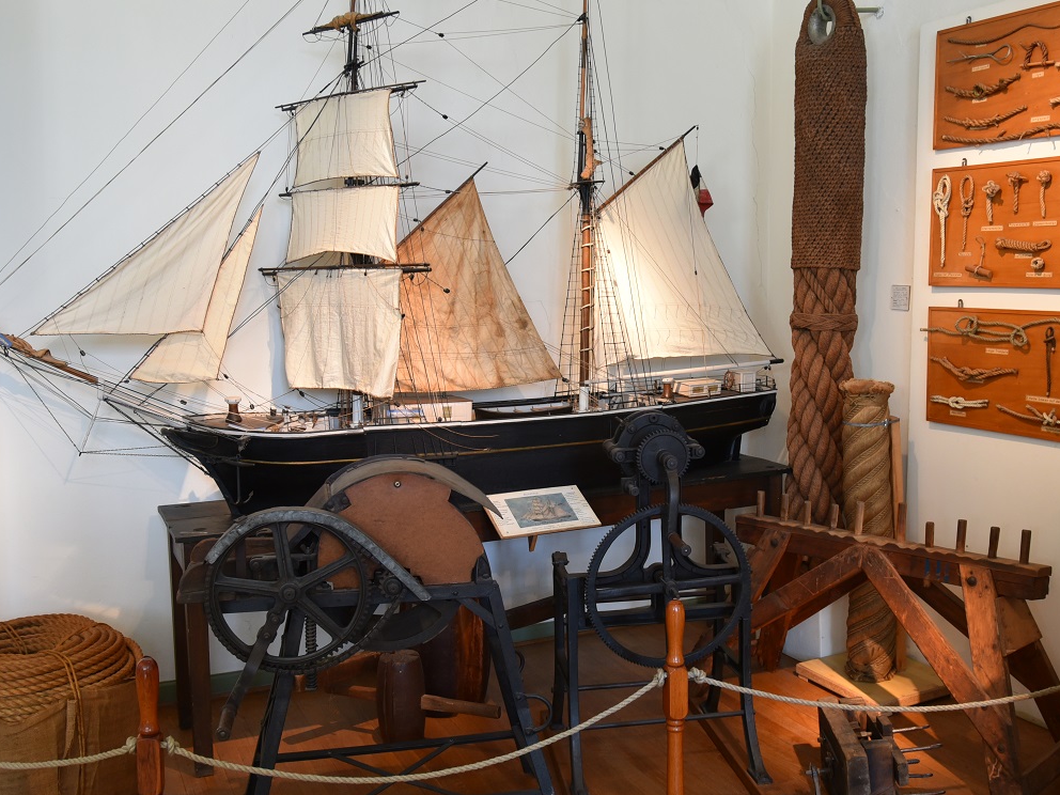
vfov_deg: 40.7
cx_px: 561
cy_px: 383
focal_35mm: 35
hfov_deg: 52.6
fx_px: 1072
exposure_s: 1/60
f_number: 4
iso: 900
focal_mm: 24
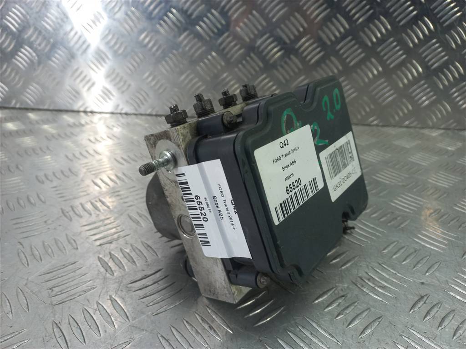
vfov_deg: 54.9
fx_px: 337
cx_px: 233
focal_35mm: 25
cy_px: 174
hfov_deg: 69.4
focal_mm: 4.6
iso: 64
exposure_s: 1/50
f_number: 1.8
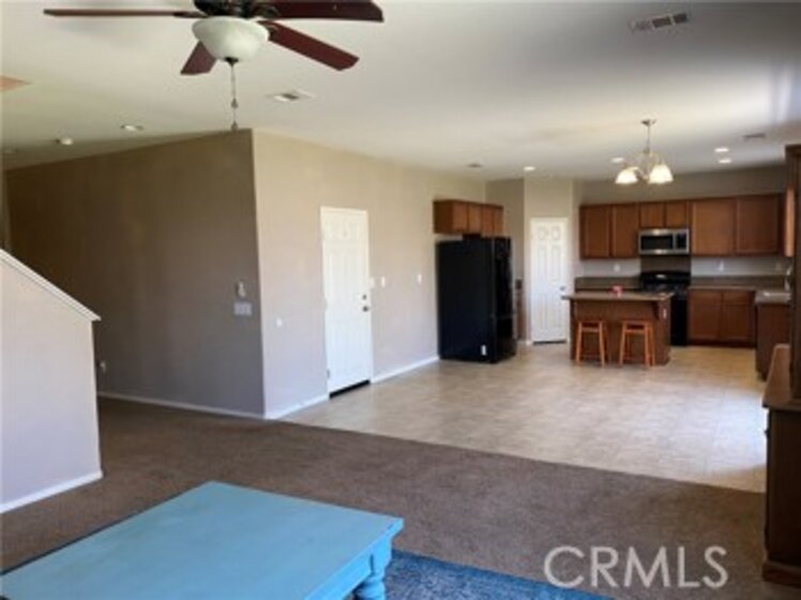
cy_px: 300
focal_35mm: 26
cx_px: 400
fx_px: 601
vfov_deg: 53.0
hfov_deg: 67.3
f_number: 1.8
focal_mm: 4.25
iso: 100
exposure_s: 1/60
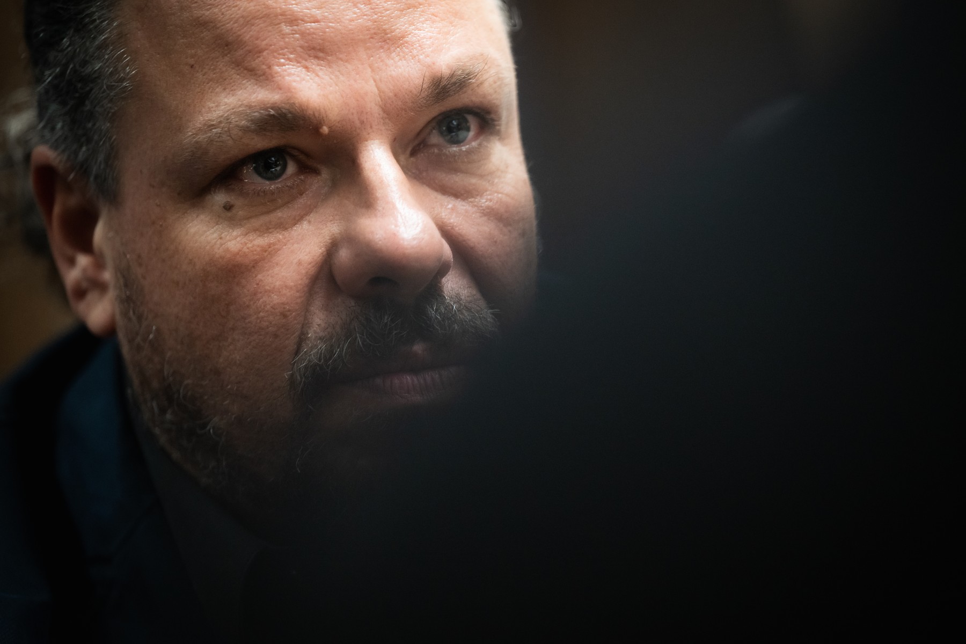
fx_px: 4293
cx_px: 483
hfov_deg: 12.8
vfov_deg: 8.6
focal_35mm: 160
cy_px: 322
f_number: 2.8
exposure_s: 1/200
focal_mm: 160
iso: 2800
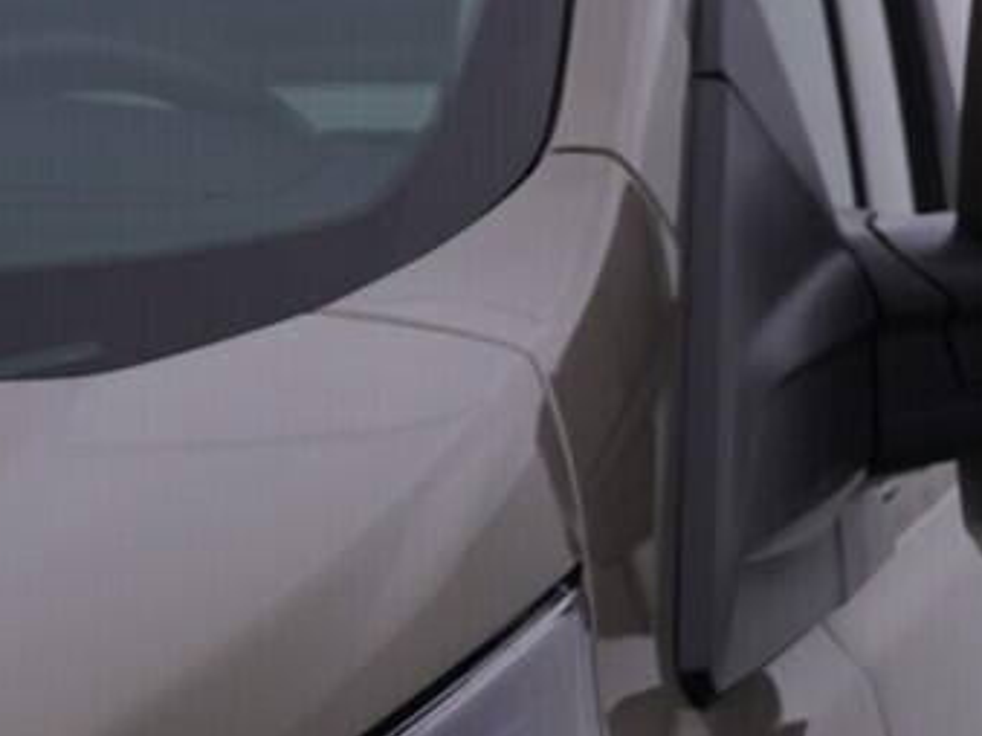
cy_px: 1316
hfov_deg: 13.4
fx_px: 4169
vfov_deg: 9.6
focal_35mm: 147
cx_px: 646
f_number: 5
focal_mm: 24
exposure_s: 1/125
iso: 125
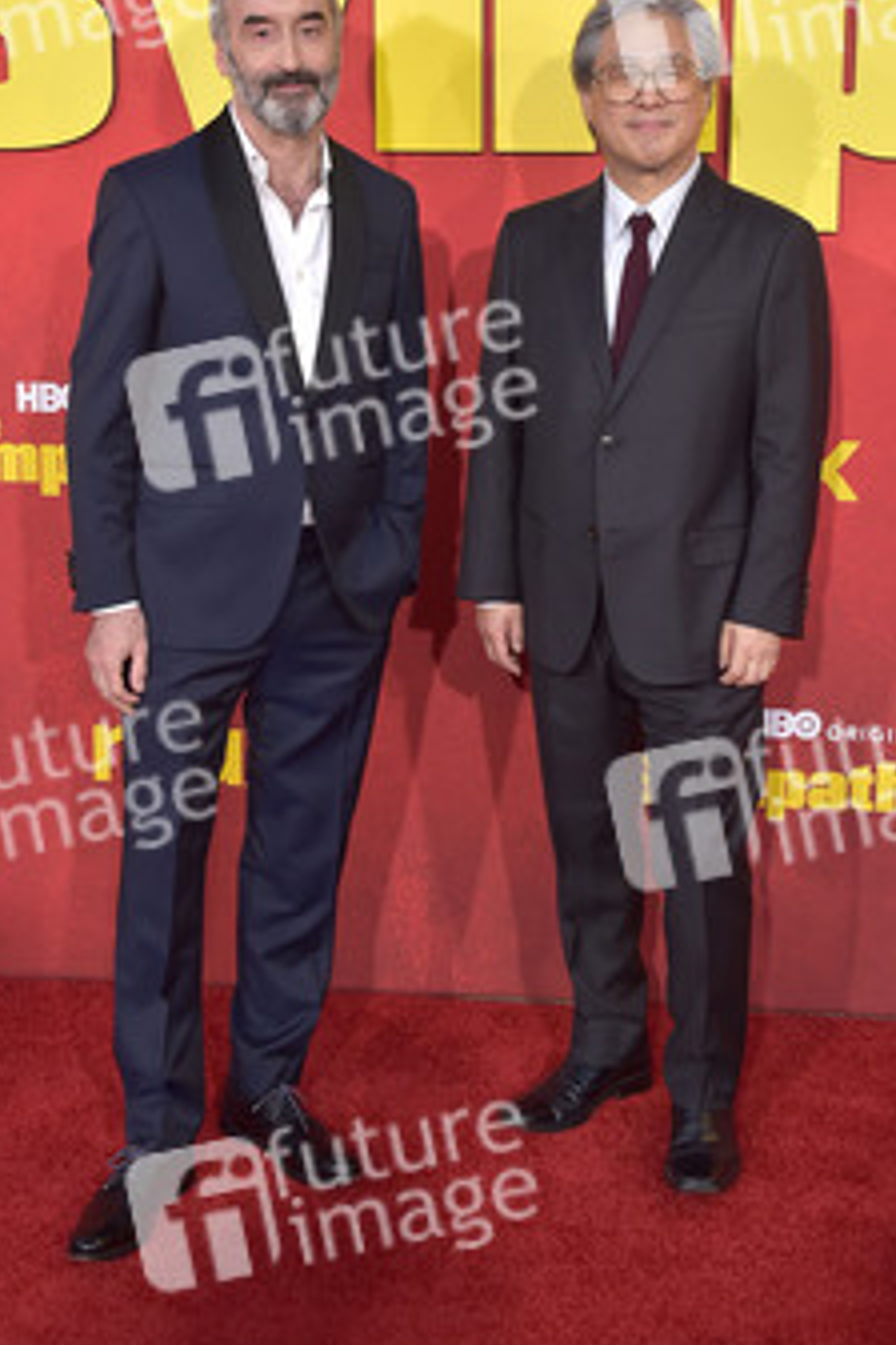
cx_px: 450
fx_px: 1867
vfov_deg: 39.5
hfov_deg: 27.0
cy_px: 596
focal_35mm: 50
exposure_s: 1/1250
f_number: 6.3
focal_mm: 42
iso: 1250
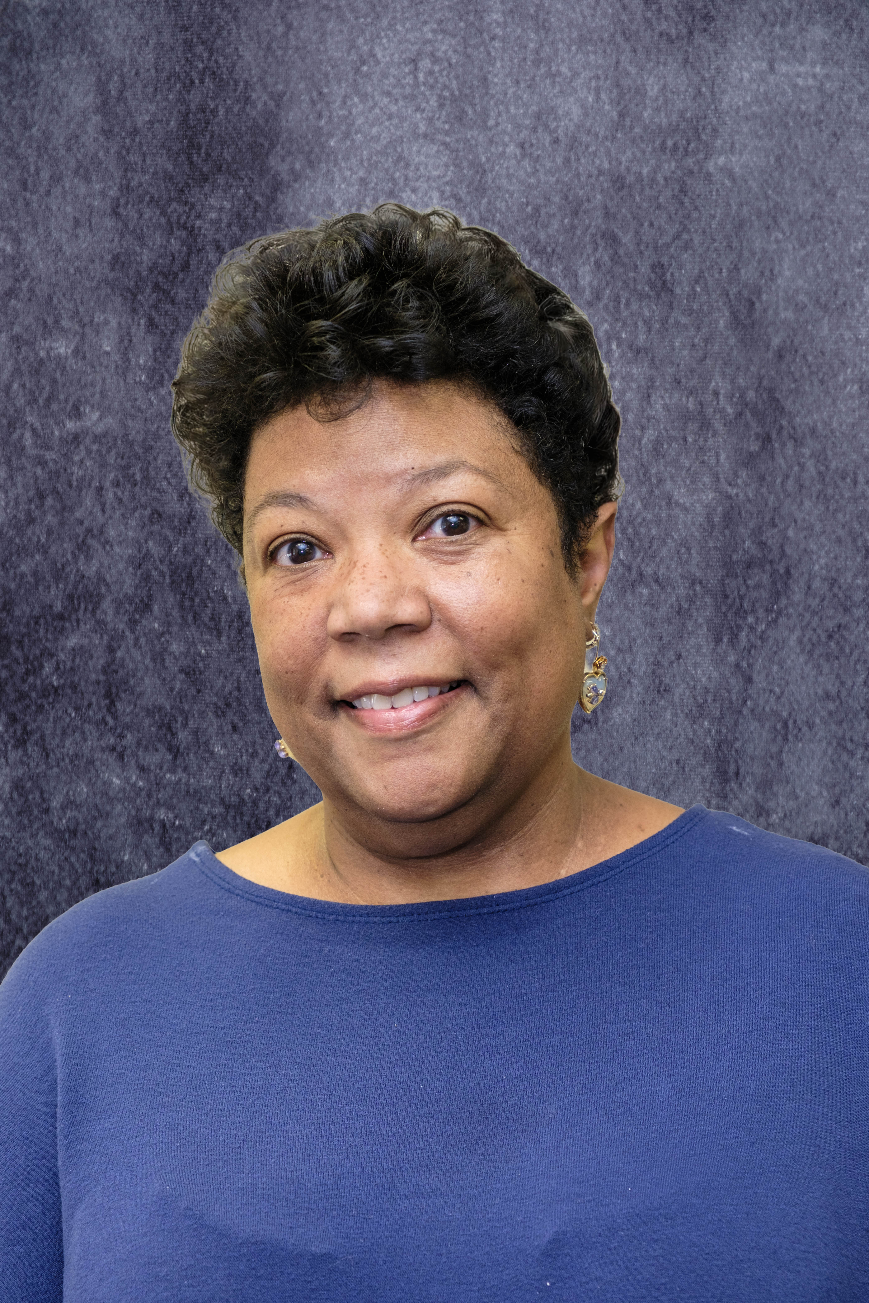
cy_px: 652
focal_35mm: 83
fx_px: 3005
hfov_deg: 16.5
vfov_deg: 24.5
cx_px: 434
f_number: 2.8
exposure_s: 1/60
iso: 400
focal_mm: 55
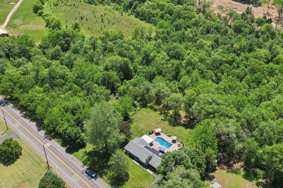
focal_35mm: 38
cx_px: 152
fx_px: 299
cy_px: 44
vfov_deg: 34.2
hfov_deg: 50.7
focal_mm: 8.4
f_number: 2.8
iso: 140
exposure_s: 1/2000
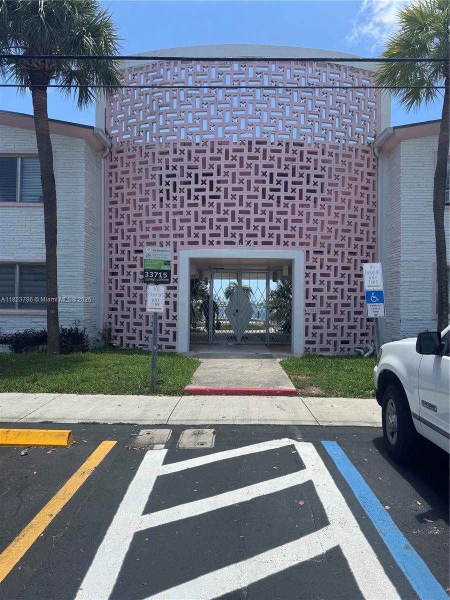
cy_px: 300
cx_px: 225
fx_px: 416
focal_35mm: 24
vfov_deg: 71.6
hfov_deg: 56.8
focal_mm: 6.76
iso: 80
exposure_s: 1/3802
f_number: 1.78
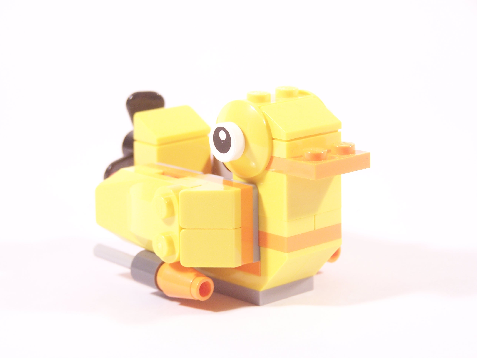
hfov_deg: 18.7
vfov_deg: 14.1
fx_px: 1447
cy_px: 179
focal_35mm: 105
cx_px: 238
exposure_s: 1/10
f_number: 3.2
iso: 100
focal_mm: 17.5
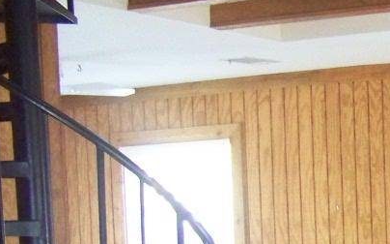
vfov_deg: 10.4
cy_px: 378
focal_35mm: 121
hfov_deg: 15.8
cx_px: 593
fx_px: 1285
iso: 400
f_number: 2.8
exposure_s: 1/30
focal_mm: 5.85
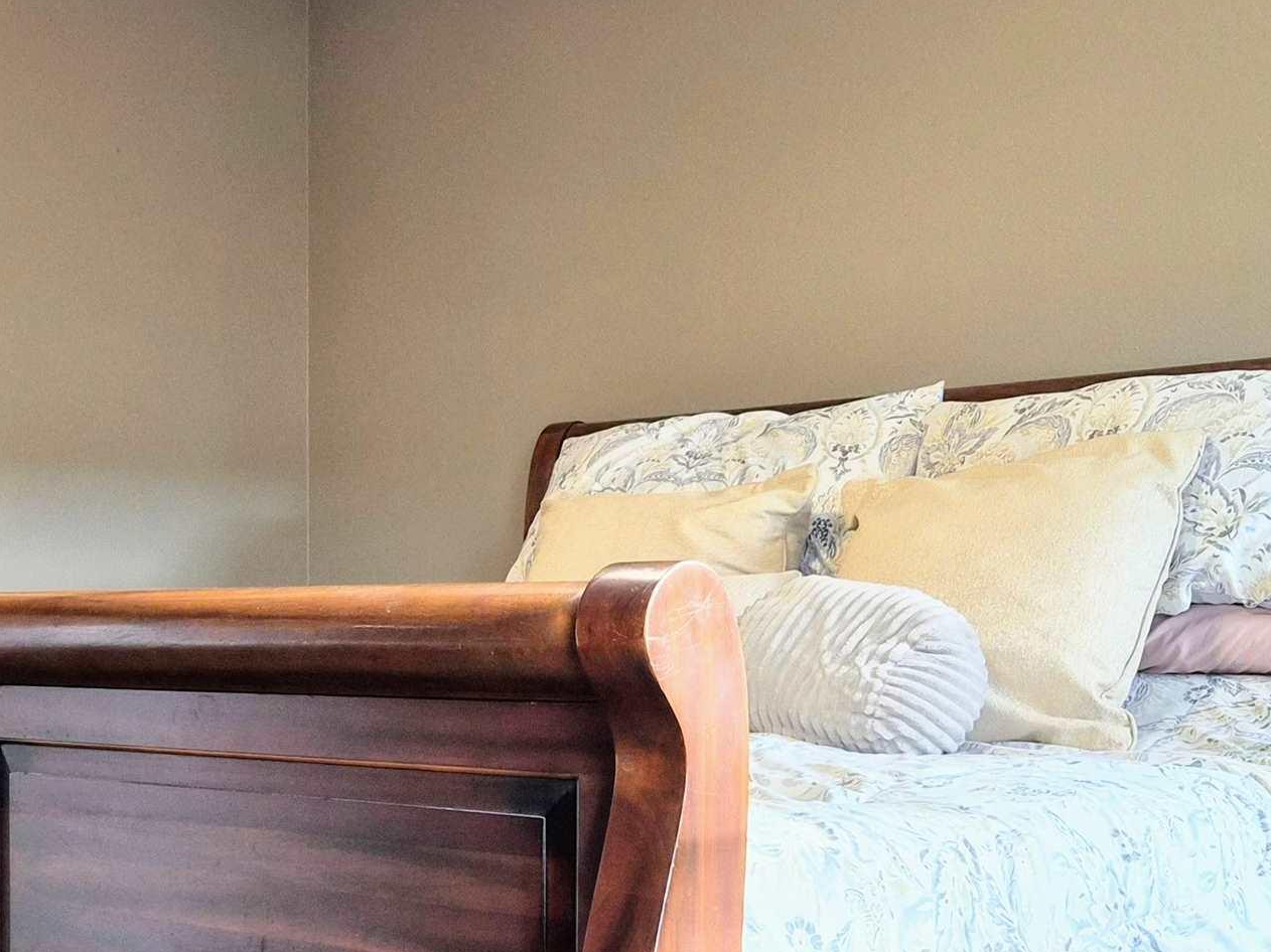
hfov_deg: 34.1
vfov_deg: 25.7
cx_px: 449
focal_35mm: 56
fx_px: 2056
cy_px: 732
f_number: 1.8
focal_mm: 5.4
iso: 400
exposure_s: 1/120
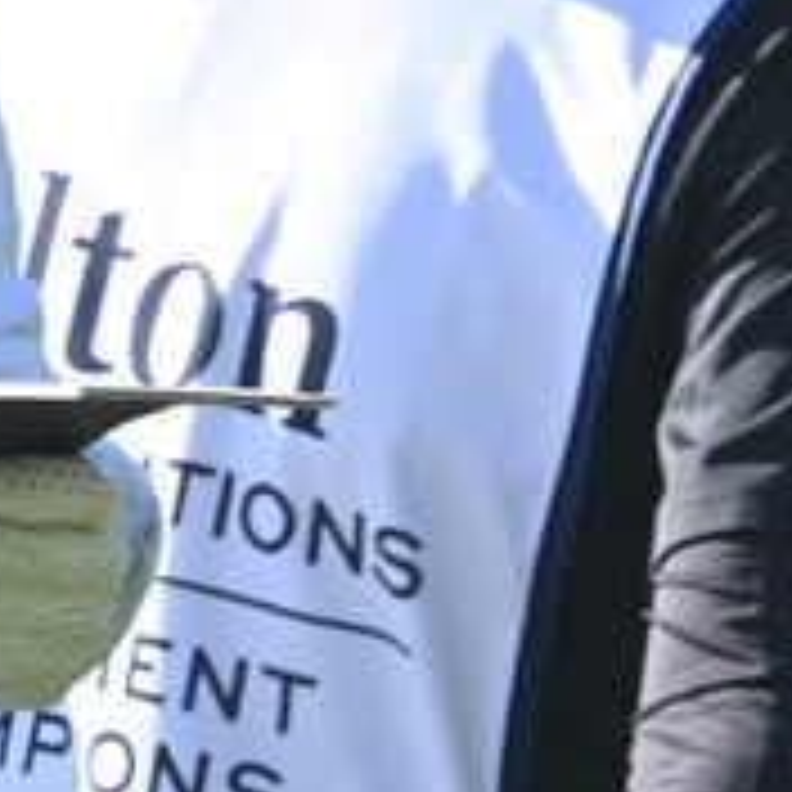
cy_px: 72
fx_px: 81616
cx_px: -796
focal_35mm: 3153
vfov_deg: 0.6
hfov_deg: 0.6
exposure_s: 1/640
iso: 360
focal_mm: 400
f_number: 6.3
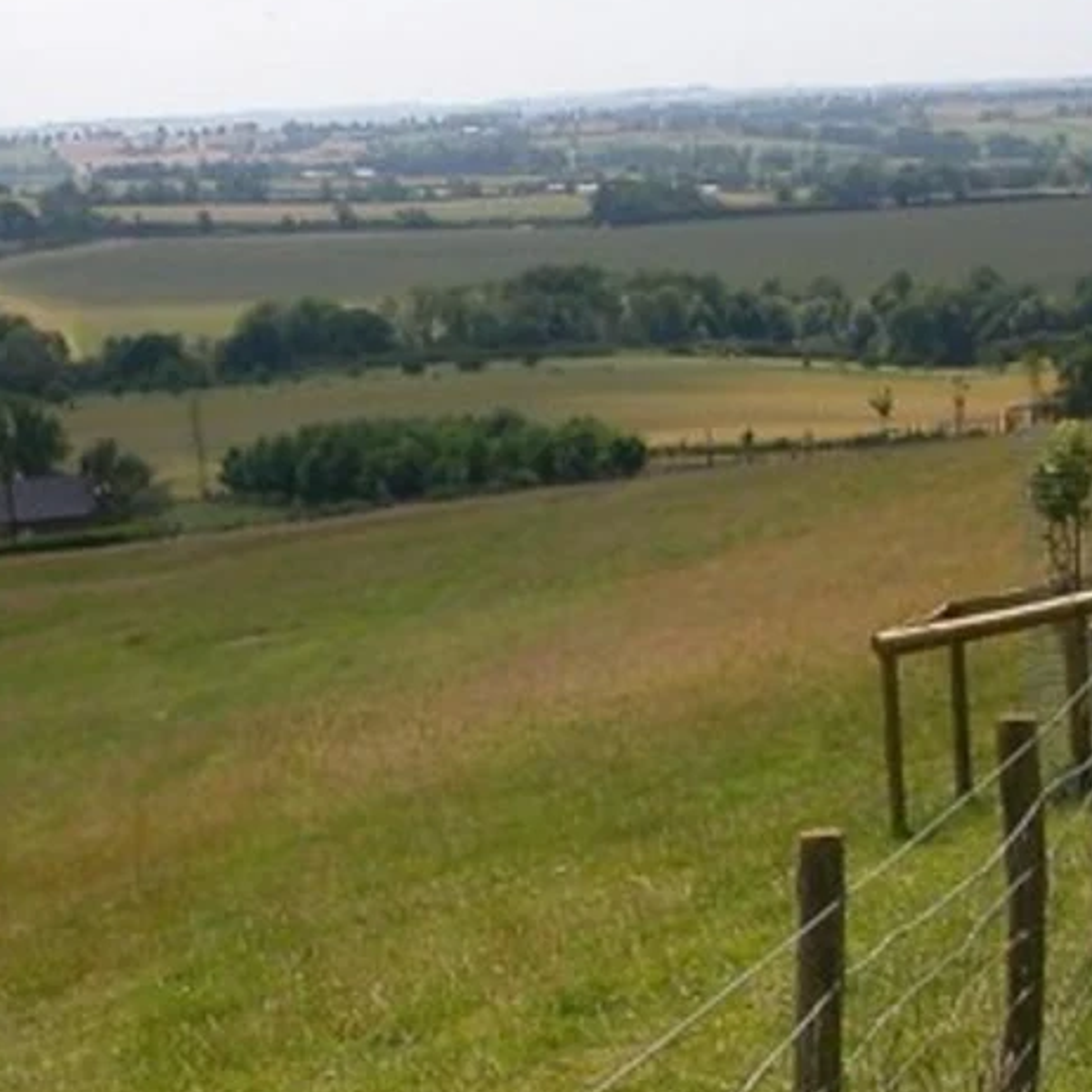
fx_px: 3034
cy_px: 650
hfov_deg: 20.3
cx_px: 366
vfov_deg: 20.4
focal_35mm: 85
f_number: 4.5
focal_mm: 5.6
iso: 100
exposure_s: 1/589
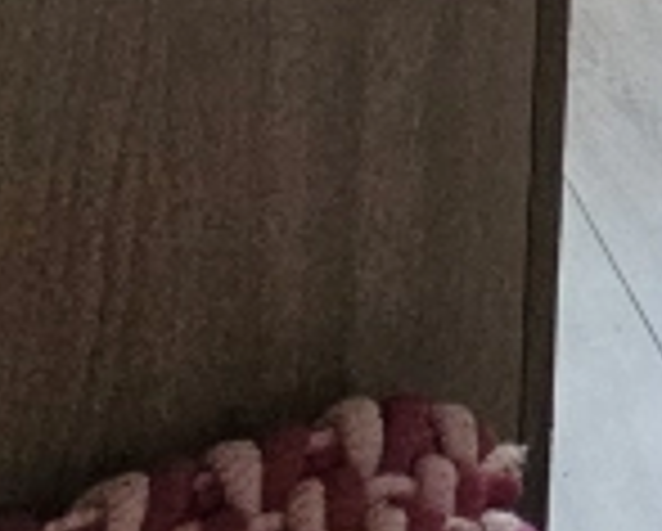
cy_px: -1154
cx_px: 2283
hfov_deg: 9.7
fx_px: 2119
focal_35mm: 108
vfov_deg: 9.9
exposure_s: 1/100
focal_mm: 2.2
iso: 400
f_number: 2.2
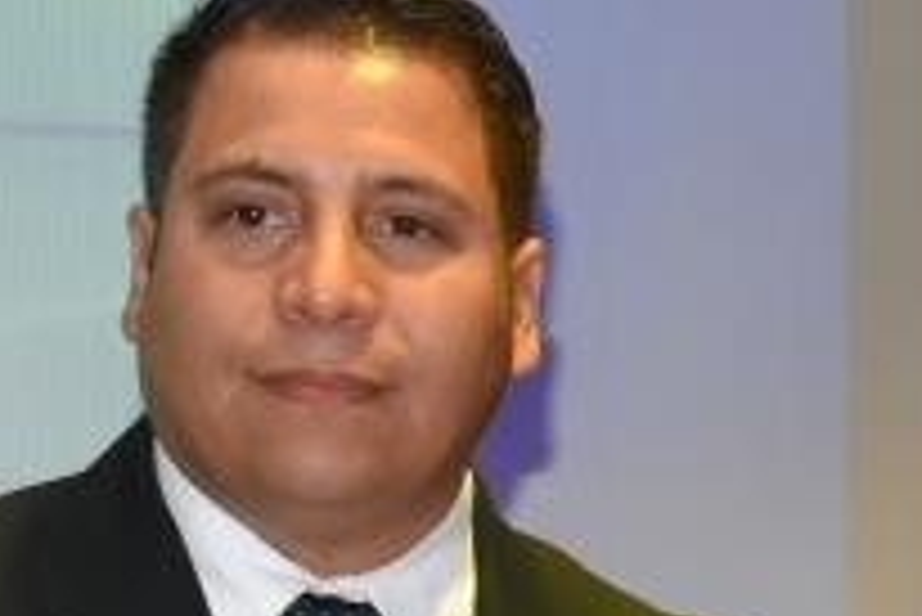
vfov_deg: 7.0
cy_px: 884
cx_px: 1633
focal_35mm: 195
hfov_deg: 10.0
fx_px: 4998
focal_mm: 26
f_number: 7.1
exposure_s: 1/60
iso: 3200
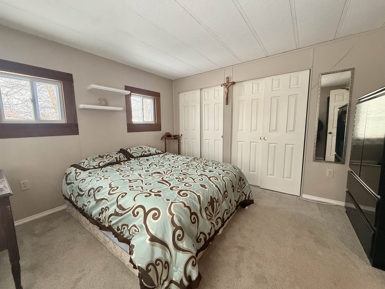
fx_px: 156
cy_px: 144
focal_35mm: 14
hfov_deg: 102.1
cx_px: 192
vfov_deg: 85.7
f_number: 2.2
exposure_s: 1/120
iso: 500
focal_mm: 2.22
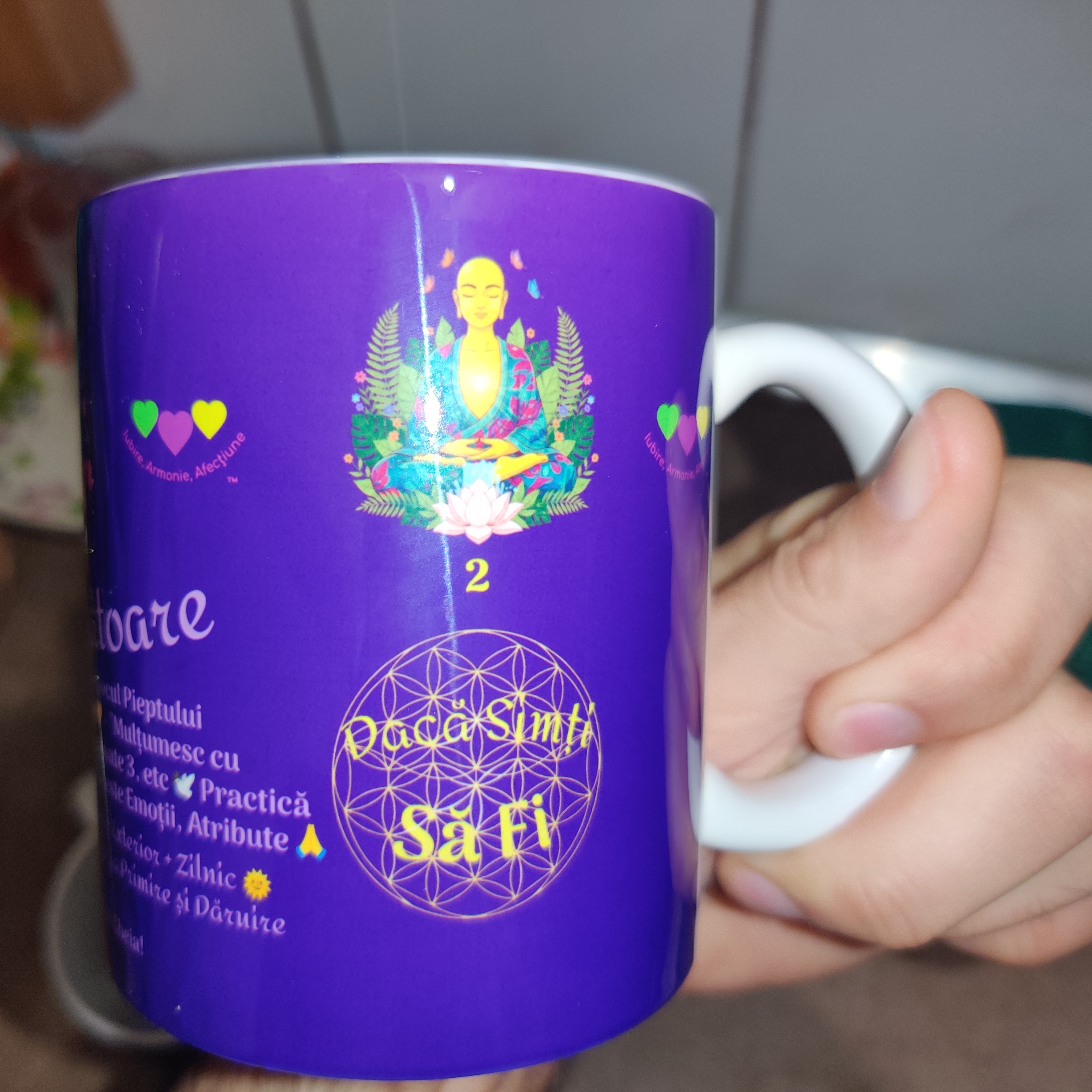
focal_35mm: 32
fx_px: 1142
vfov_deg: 51.1
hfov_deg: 50.6
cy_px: 548
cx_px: 415
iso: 320
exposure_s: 1/50
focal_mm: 4.75
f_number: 1.65
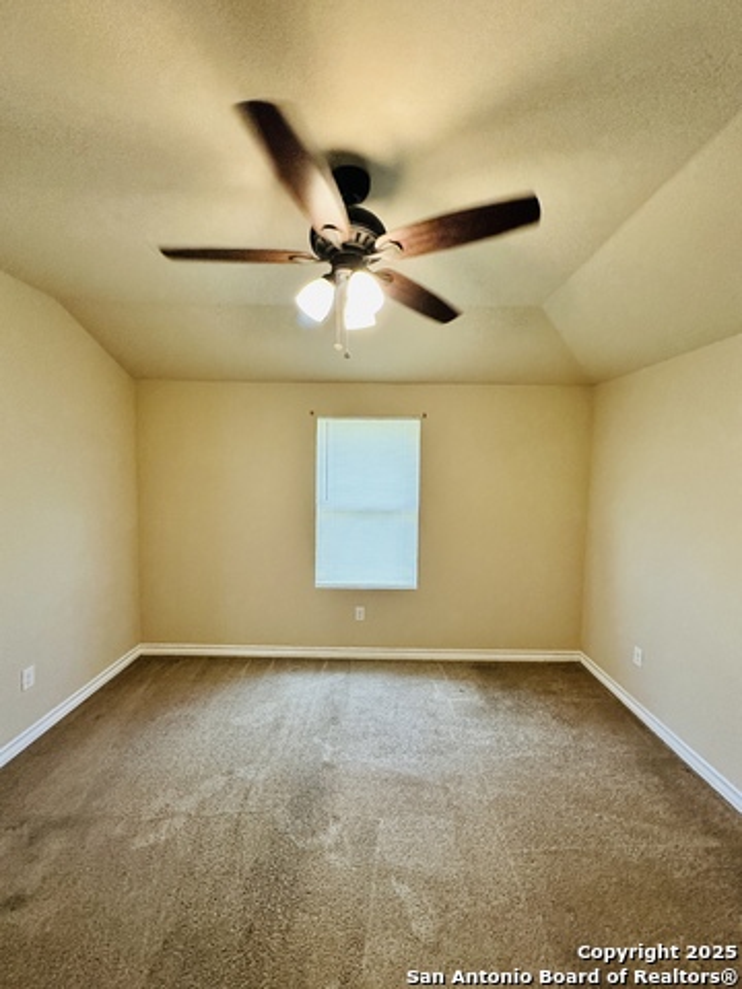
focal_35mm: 14
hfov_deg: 85.7
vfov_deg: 102.1
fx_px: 400
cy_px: 494
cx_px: 371
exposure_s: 1/120
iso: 250
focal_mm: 2.22
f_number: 2.2
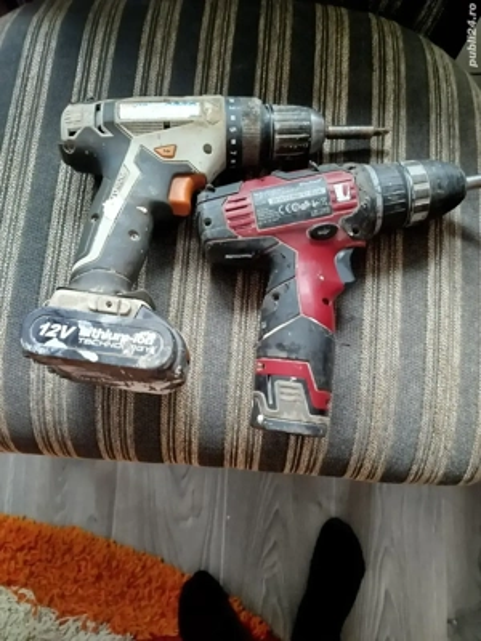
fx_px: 445
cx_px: 240
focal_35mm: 24
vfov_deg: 71.6
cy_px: 320
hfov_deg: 56.8
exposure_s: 1/20
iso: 400
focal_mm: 5.31
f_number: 1.7
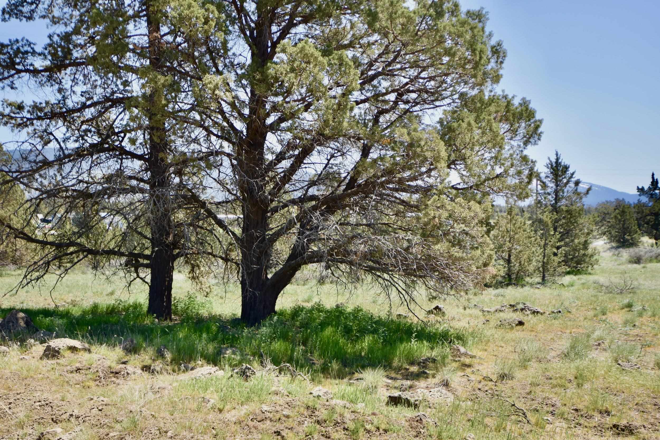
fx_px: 660
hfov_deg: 53.1
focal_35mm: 36
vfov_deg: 36.9
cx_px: 330
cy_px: 220
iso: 200
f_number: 4.5
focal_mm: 24
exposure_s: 1/640
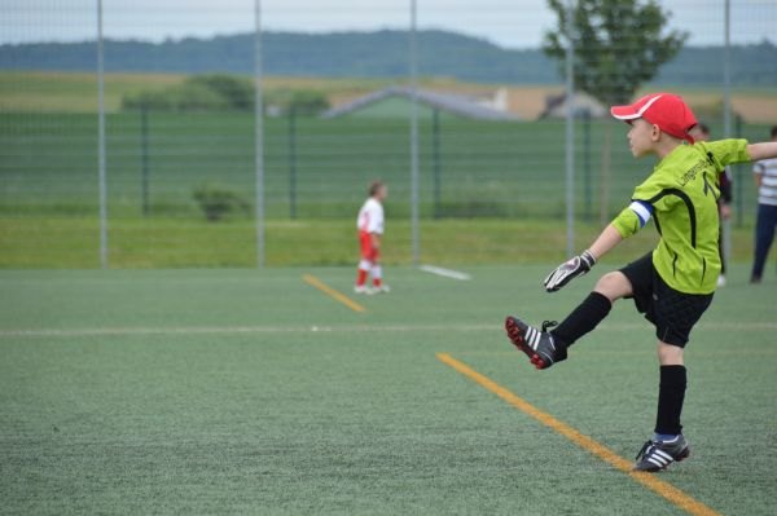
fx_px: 6470
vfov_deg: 4.6
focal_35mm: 300
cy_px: 258
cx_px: 388
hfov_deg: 6.9
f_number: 5.6
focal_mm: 200
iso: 400
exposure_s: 1/1000
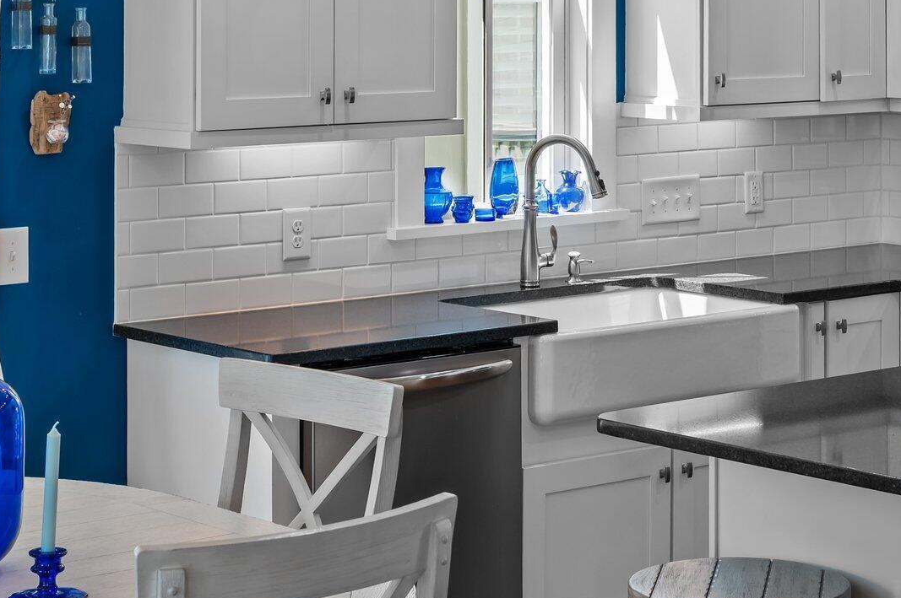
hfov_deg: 21.2
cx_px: 587
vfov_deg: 14.2
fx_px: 2400
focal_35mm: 96
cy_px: 254
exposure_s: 1/8
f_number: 8
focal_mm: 50
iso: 250
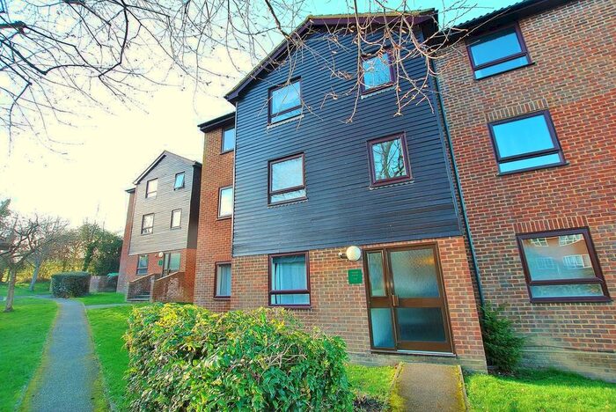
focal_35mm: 15
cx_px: 308
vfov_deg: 77.4
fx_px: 257
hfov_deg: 100.3
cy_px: 206
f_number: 5
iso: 200
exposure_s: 1/100
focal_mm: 10
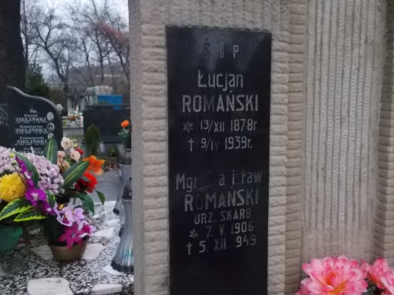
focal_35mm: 31
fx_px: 353
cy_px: 121
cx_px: 207
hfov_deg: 58.3
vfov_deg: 45.2
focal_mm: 4.6
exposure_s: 1/400
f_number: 3.2
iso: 400
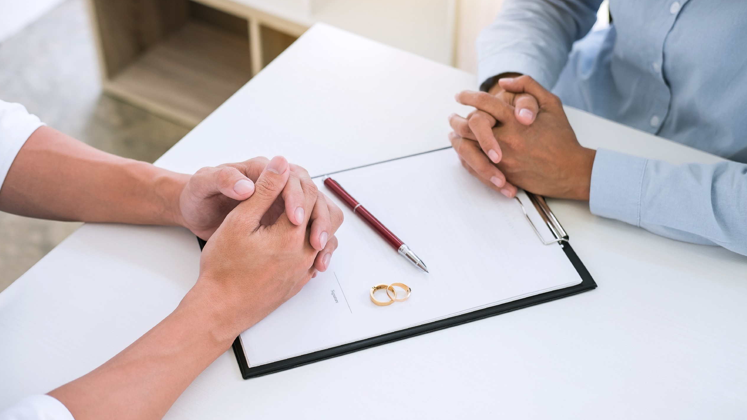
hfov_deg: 37.2
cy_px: 186
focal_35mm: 56
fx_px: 1109
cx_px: 373
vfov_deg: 21.4
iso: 200
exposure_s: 1/160
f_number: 2.8
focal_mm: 35
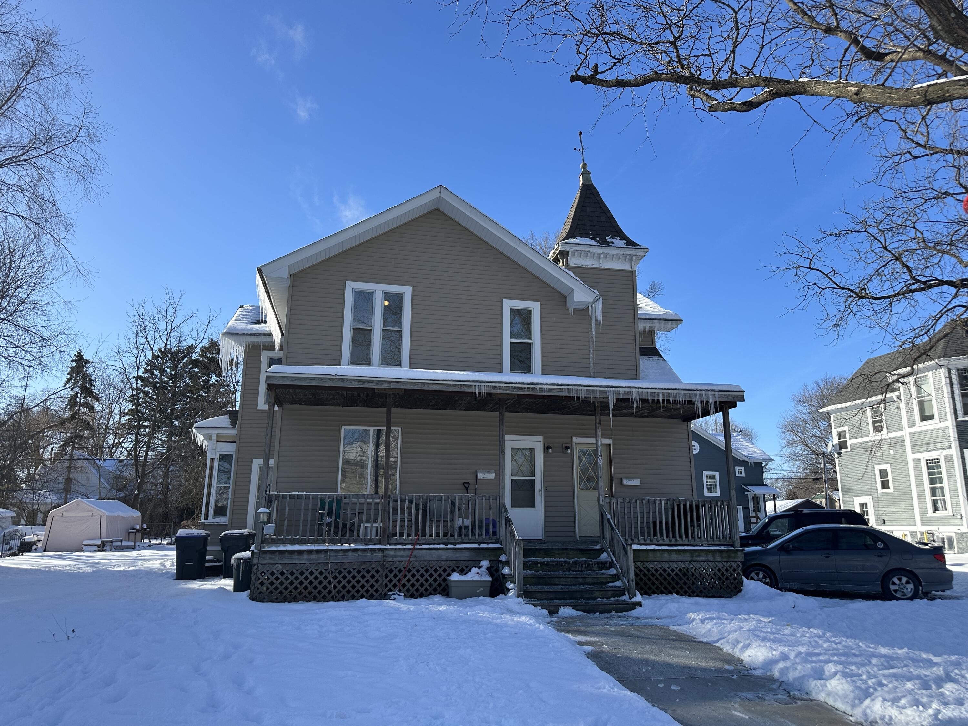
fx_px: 671
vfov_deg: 56.8
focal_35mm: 24
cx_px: 484
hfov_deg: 71.6
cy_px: 363
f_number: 1.78
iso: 80
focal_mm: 6.86
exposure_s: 1/3717
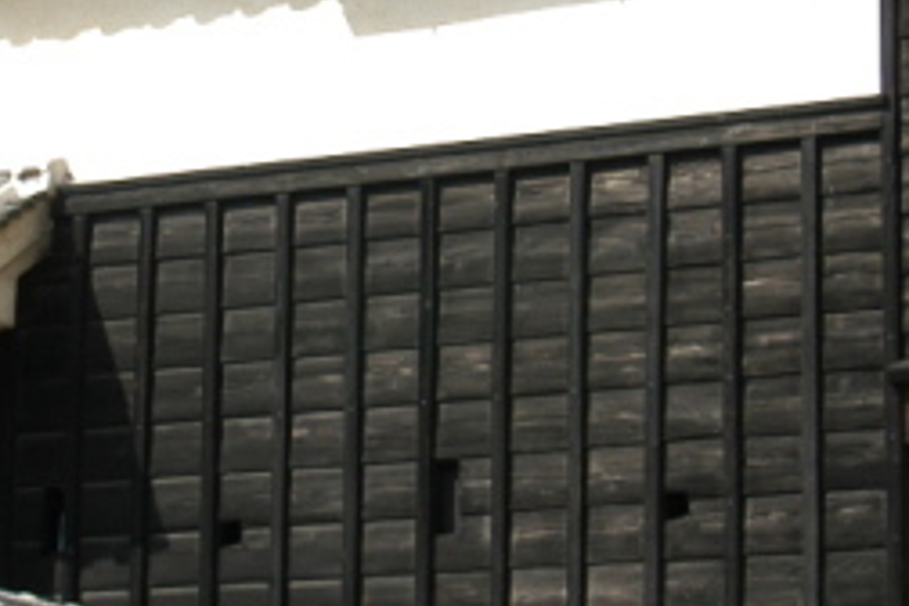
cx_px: 454
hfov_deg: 14.1
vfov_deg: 9.4
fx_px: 3686
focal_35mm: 146
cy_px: 168
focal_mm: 24
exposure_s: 1/320
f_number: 7.1
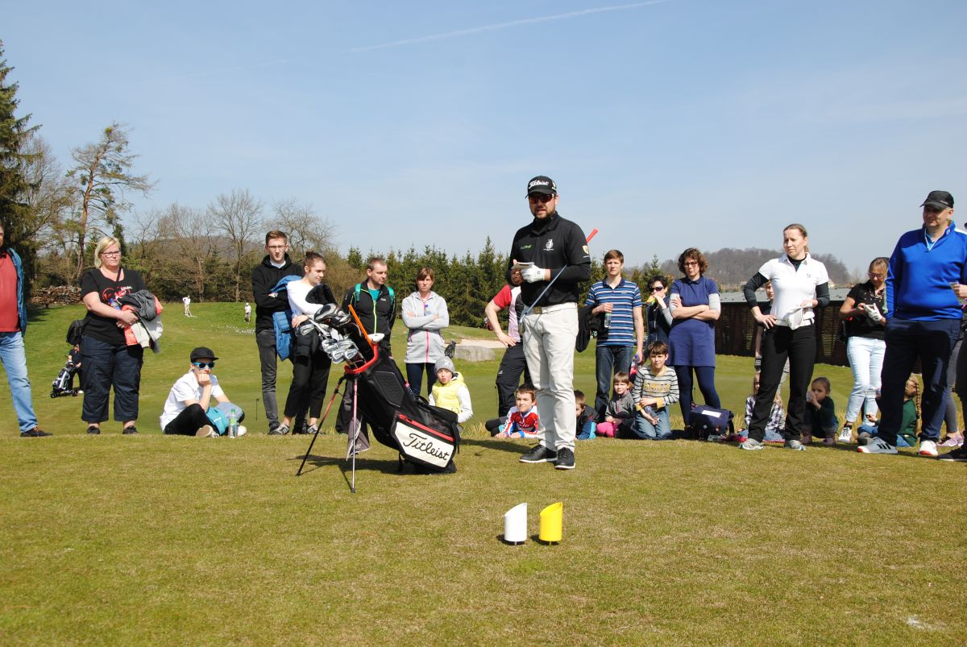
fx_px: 1008
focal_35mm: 38
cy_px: 324
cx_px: 484
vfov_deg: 35.6
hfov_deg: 51.2
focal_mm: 25
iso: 100
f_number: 8
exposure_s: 1/250
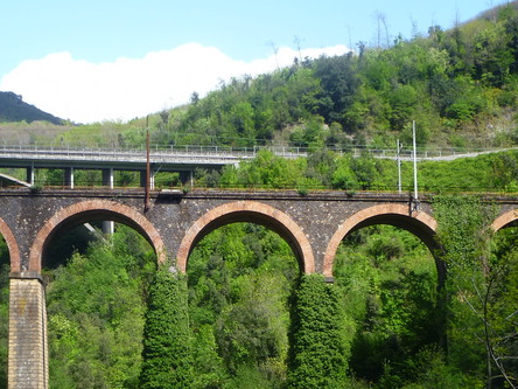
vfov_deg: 16.3
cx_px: 161
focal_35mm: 90
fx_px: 1347
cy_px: 329
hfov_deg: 21.7
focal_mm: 9
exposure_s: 1/250
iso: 80
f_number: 3.9
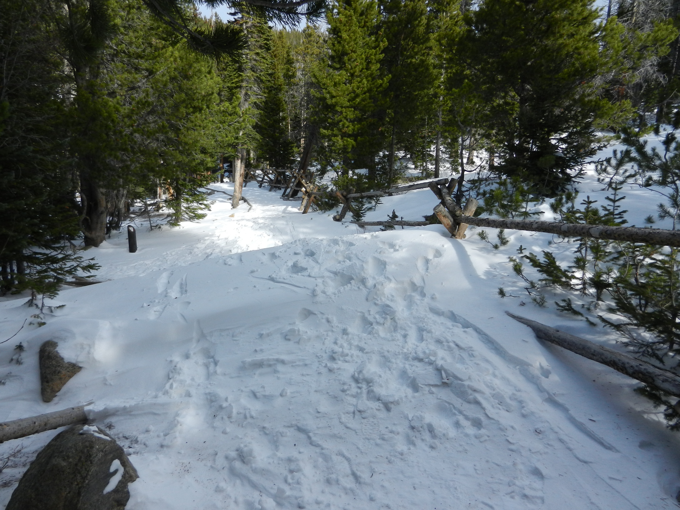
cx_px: 340
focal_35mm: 25
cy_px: 255
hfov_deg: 69.4
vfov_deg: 54.9
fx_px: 491
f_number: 3.5
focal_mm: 4.5
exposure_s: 1/800
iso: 160
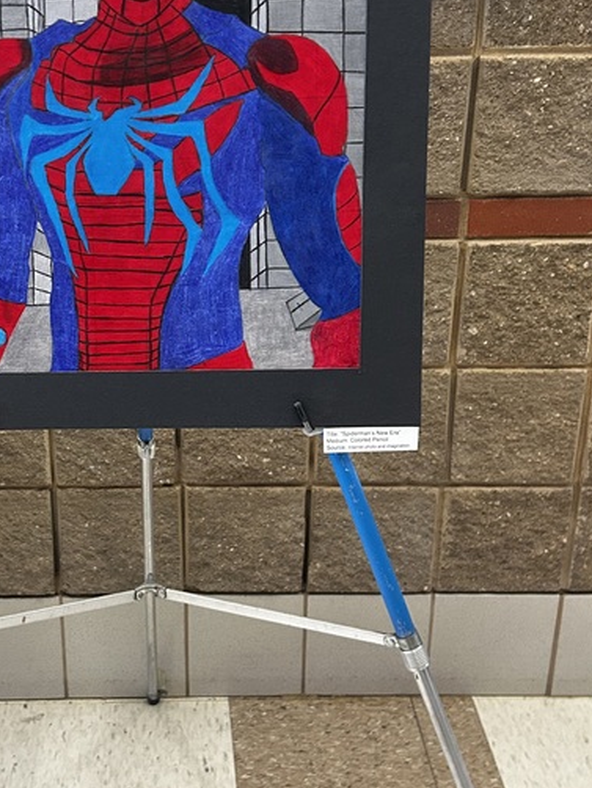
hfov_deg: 27.1
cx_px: 135
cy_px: 316
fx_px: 1208
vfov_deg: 36.0
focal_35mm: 53
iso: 320
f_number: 1.5
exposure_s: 1/60
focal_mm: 5.7
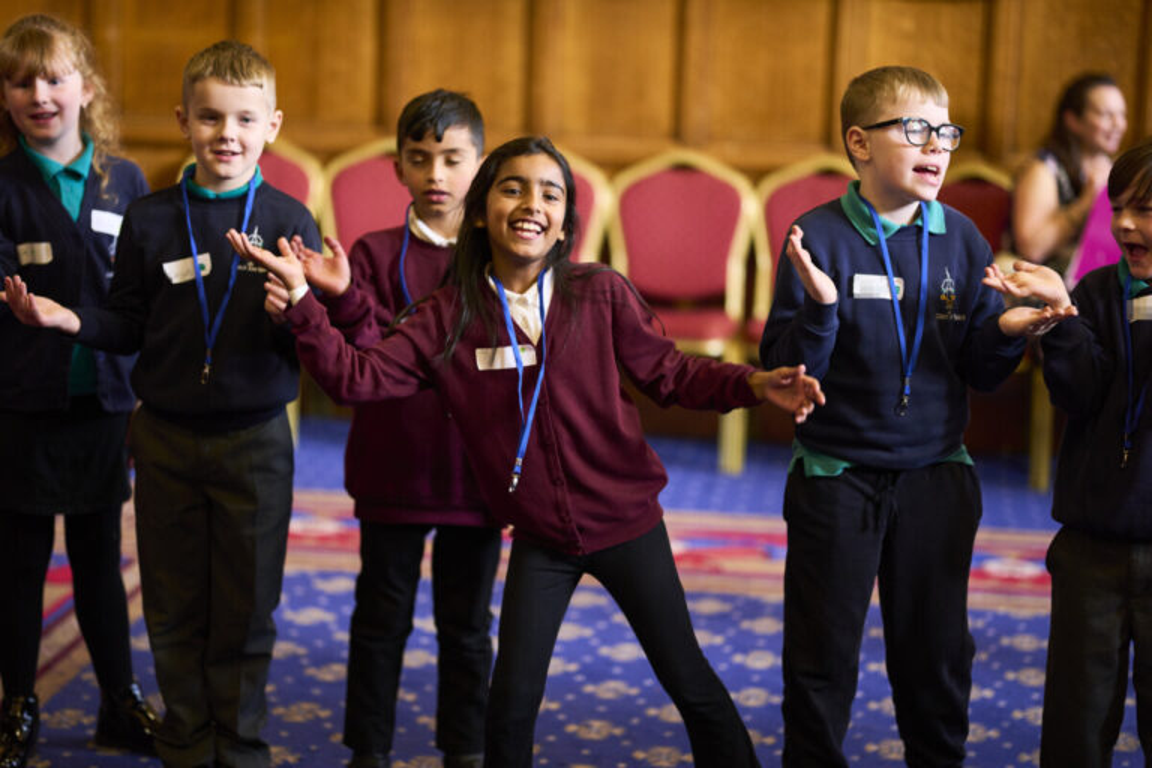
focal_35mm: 85
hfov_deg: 23.9
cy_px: 384
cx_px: 576
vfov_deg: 16.1
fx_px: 2720
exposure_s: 1/400
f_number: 1.4
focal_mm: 85
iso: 1250
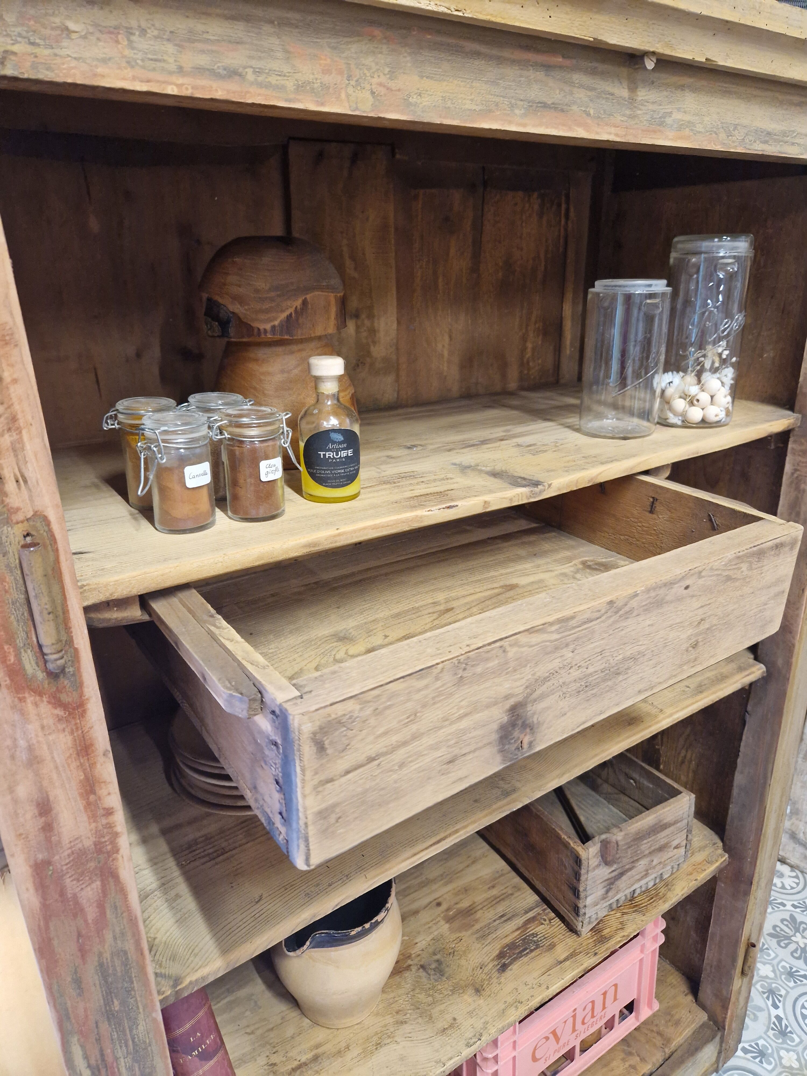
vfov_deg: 73.9
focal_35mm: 23
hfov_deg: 58.9
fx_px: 715
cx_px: 404
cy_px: 538
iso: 640
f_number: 1.8
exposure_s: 1/100
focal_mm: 5.4
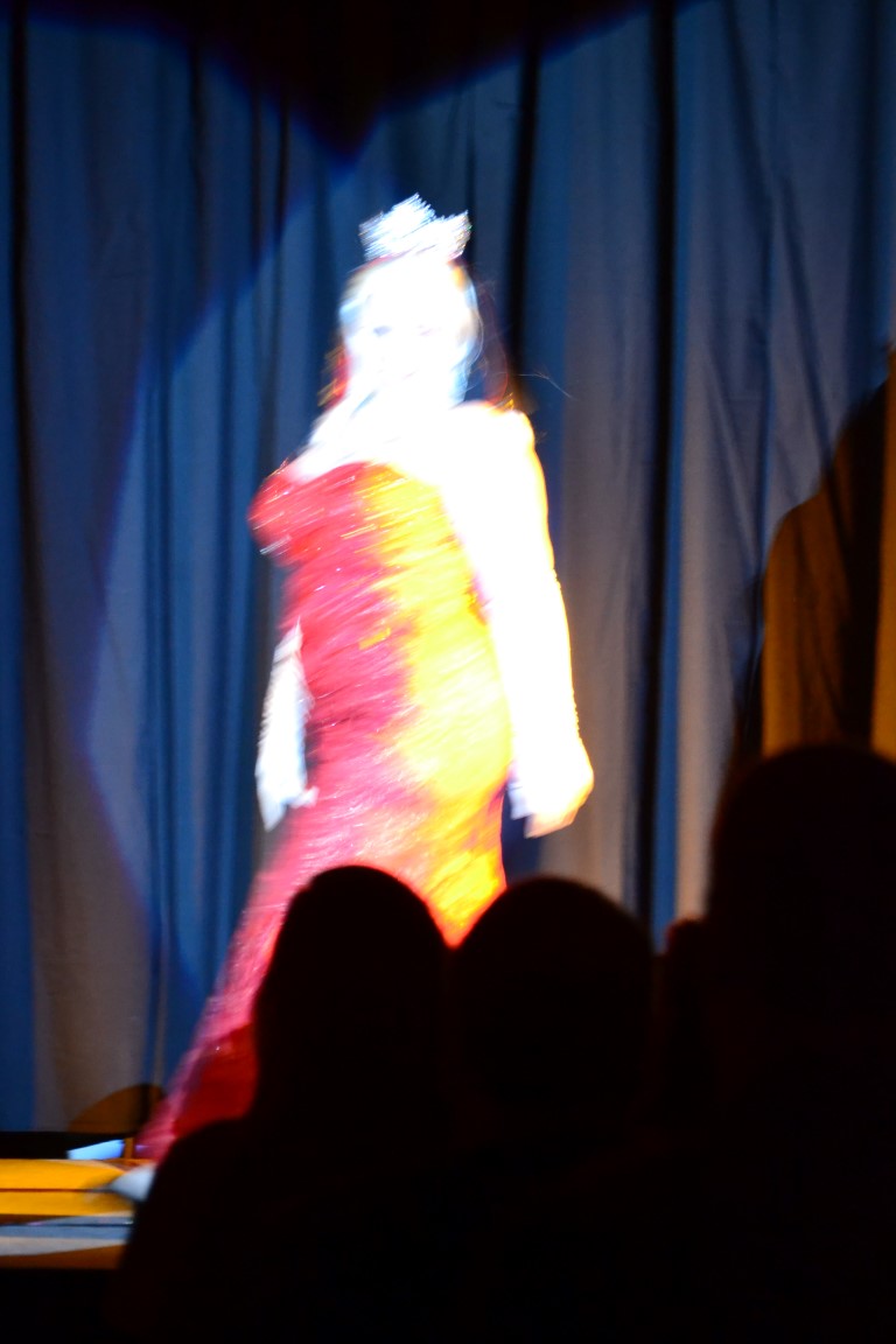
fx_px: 5600
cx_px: 448
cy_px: 672
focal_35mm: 150
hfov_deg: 9.1
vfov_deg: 13.7
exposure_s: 1/15
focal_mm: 100
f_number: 4.5
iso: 3200
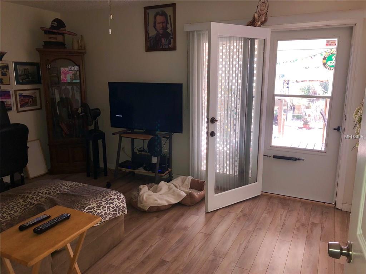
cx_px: 183
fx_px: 307
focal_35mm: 29
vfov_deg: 48.2
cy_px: 137
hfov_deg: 61.7
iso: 32
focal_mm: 3.99
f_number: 1.8
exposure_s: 1/61
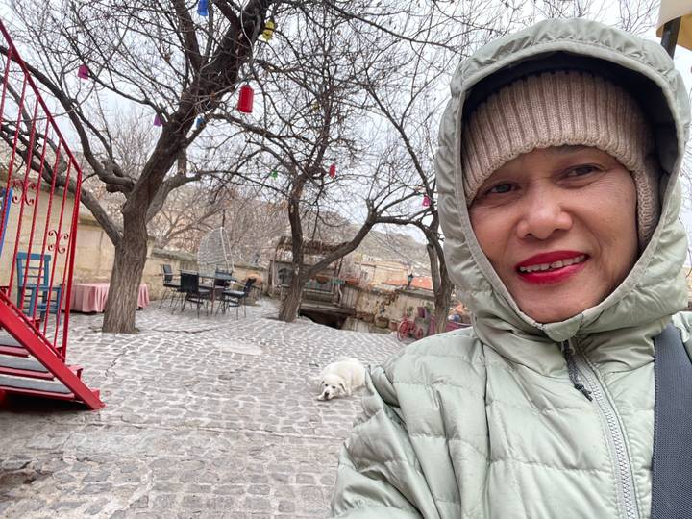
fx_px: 460
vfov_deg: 58.9
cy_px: 260
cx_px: 346
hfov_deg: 73.9
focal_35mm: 23
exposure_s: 1/60
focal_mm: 2.71
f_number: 2.2
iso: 100
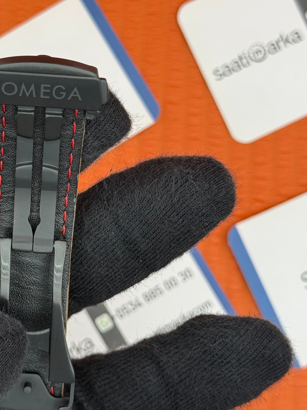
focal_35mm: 86
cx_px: 41
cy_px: 196
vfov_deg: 22.8
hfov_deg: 17.0
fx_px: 1017
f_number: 1.78
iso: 50
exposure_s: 1/122
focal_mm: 6.76
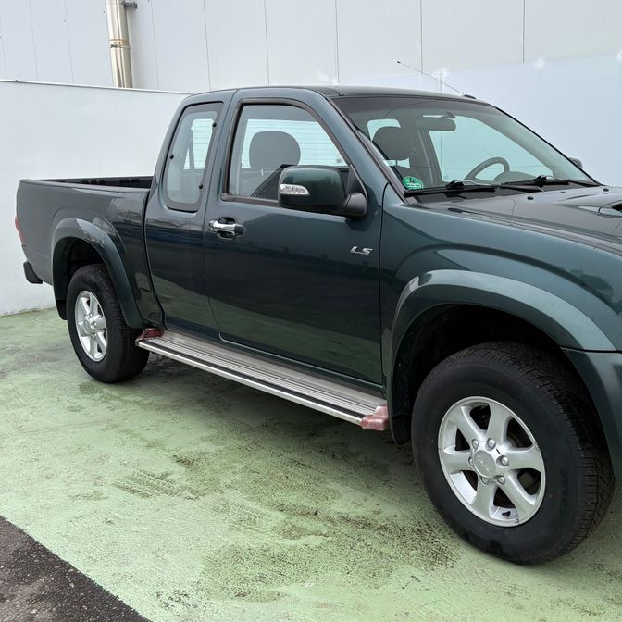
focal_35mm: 35
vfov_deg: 47.2
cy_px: 281
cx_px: 430
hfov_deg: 46.2
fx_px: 712
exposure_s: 1/724
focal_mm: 5.96
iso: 50
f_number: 1.6
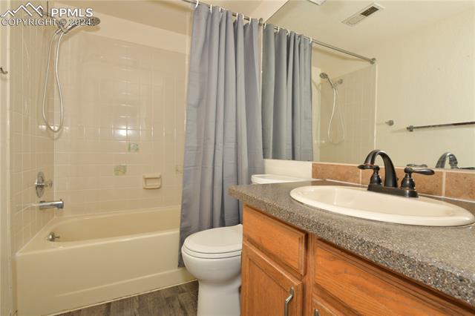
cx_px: 238
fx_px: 224
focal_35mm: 17
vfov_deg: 70.4
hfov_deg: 93.3
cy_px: 158
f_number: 18
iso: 800
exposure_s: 1/250
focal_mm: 17
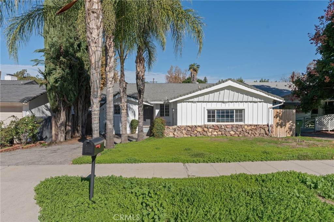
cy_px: 111
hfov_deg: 76.1
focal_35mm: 23
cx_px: 167
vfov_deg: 55.1
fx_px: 213
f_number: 8
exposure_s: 1/500
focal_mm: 23
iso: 125
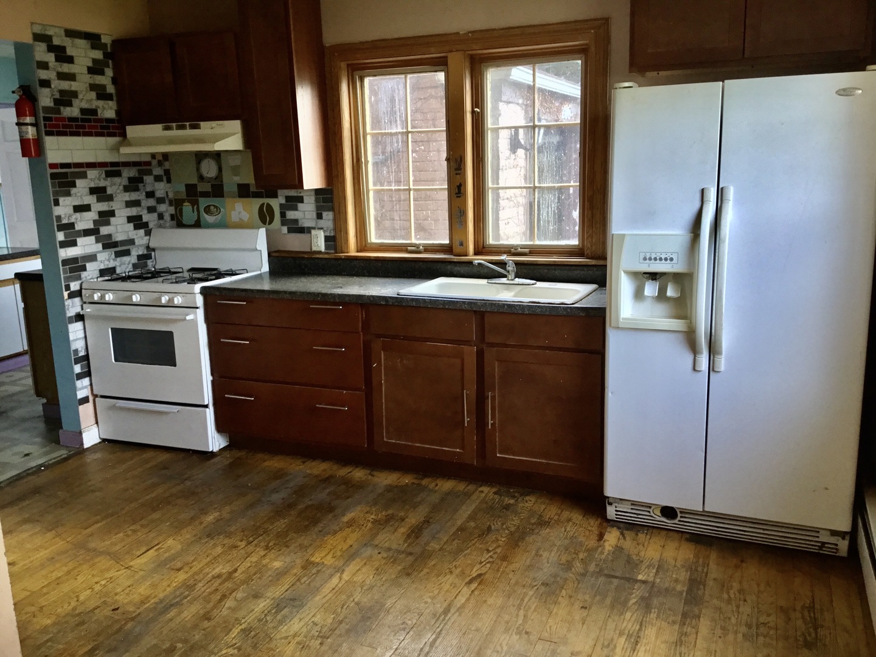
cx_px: 438
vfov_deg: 45.4
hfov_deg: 58.4
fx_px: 784
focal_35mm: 31
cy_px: 328
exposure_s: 1/30
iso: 80
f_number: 2.4
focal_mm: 3.3
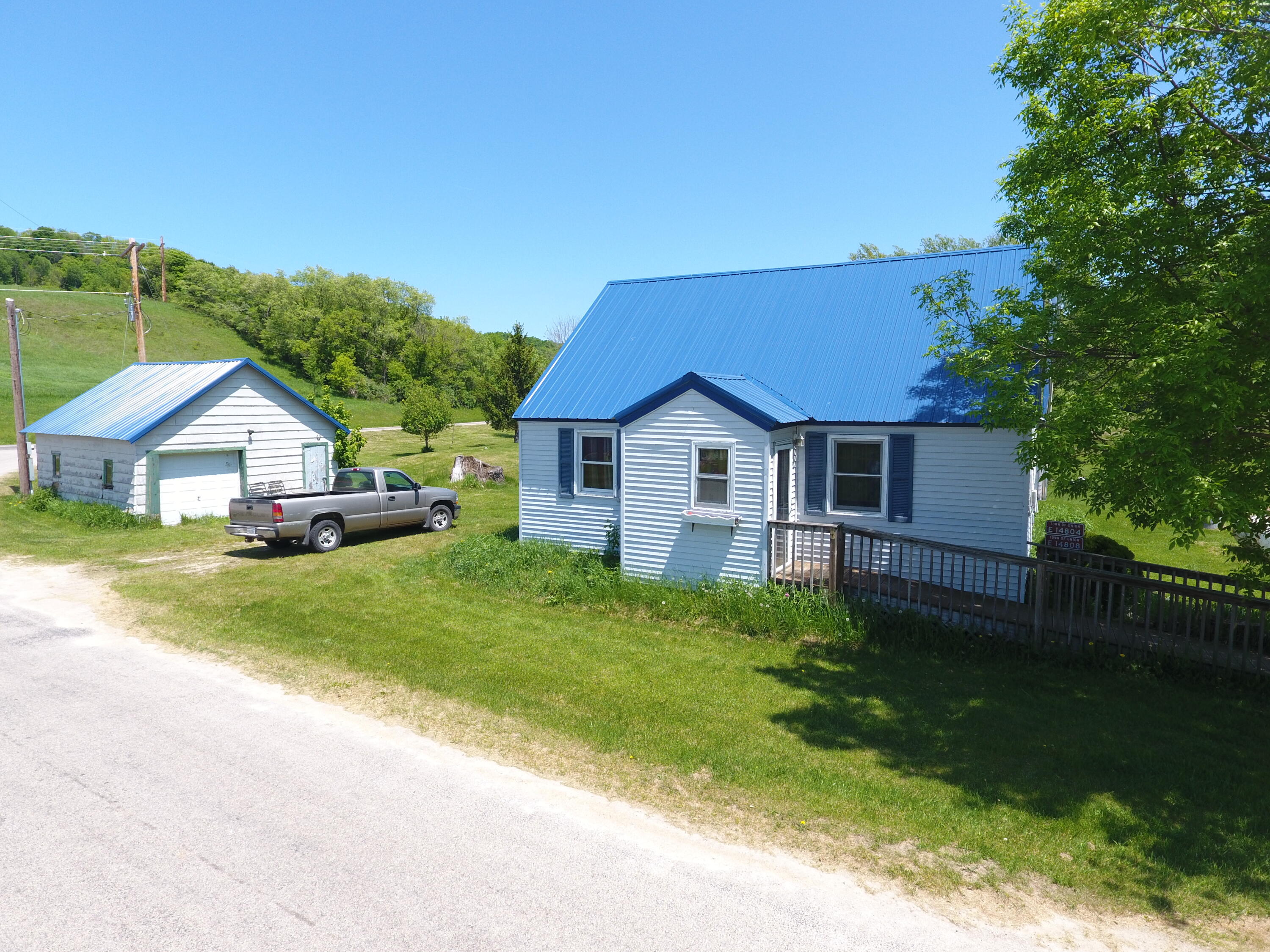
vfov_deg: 66.0
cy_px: 476
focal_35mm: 20
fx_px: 734
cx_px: 635
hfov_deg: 81.7
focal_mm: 3.61
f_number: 2.8
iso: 100
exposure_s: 1/509
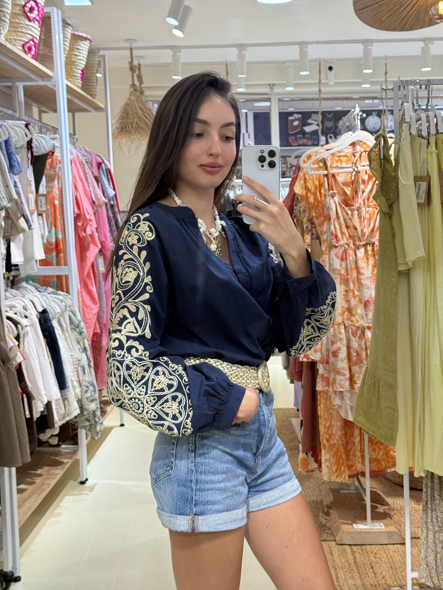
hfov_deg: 30.3
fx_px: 819
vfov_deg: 39.7
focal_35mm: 48
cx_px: 222
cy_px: 295
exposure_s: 1/275
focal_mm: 6.76
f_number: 1.78
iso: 80
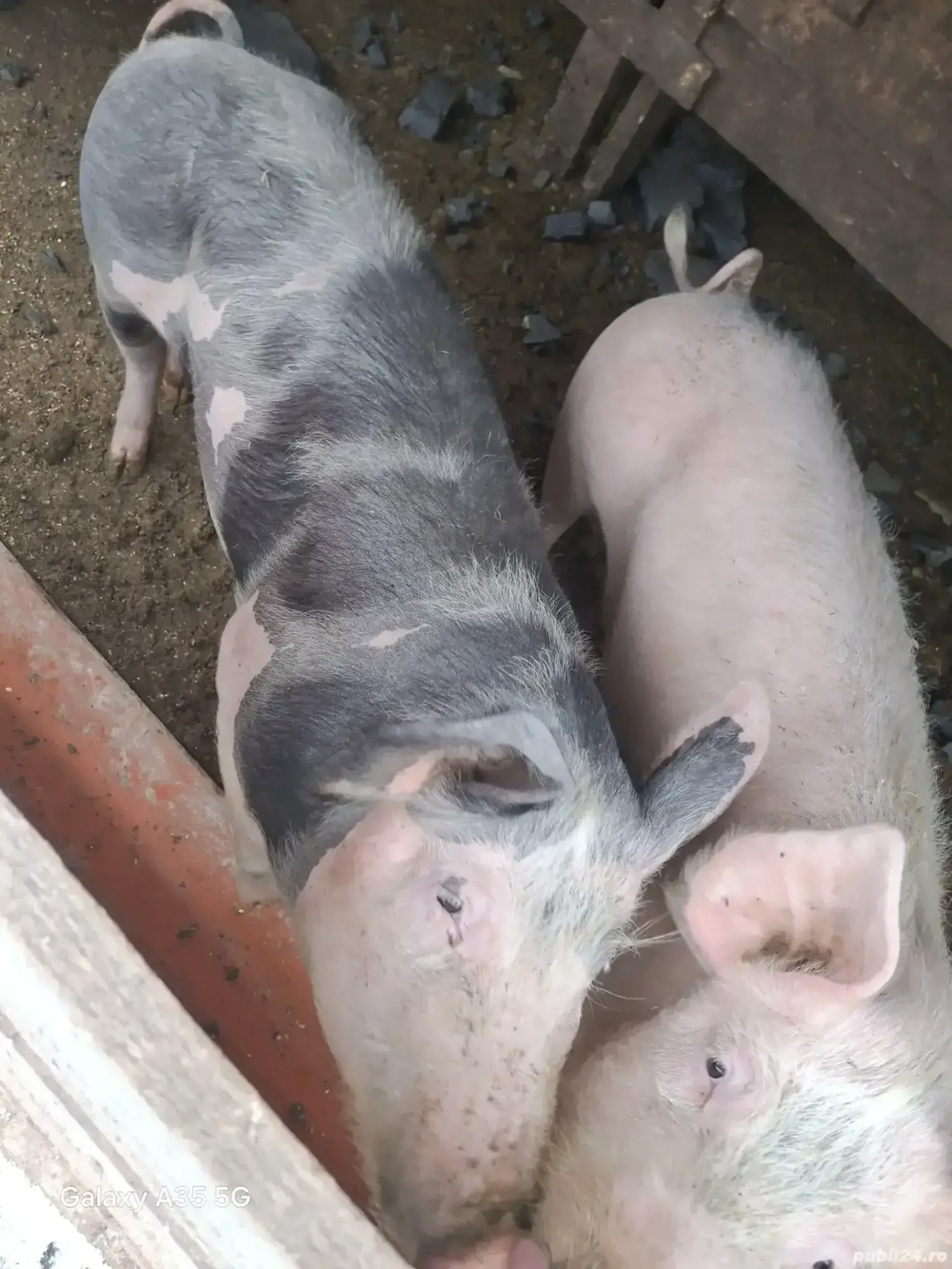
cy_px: 634
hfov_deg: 54.9
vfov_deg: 69.4
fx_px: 917
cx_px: 476
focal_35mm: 25
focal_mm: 4.69
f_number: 1.8
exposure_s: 1/100
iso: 50
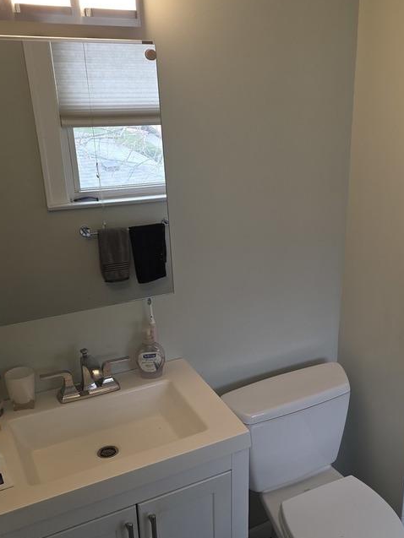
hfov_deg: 35.7
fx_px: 607
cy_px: 297
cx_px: 322
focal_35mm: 39
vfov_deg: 47.8
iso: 50
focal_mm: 6.25
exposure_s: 1/60
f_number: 1.7
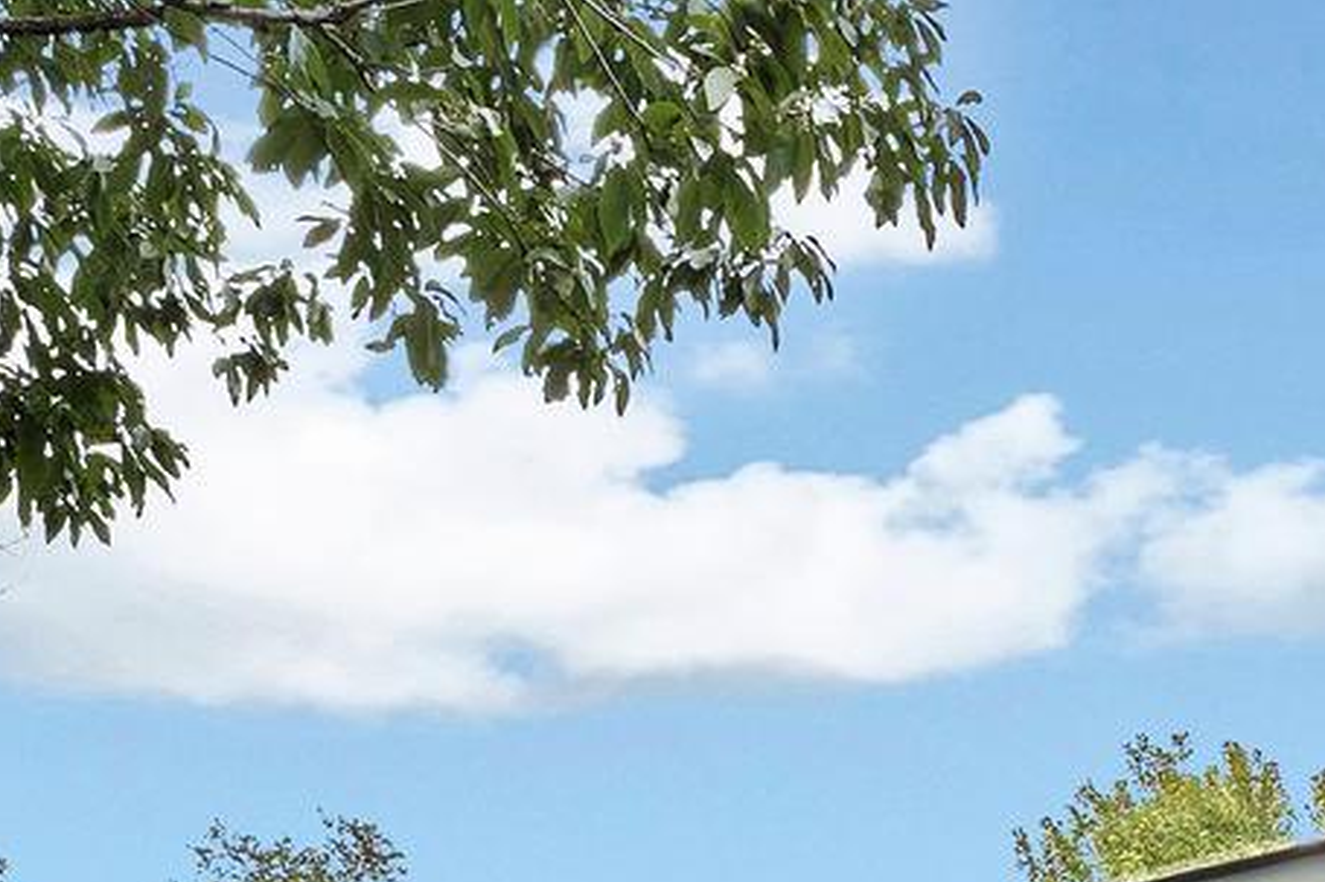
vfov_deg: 15.5
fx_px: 2649
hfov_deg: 24.4
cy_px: 1704
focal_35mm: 72
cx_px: 1744
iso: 200
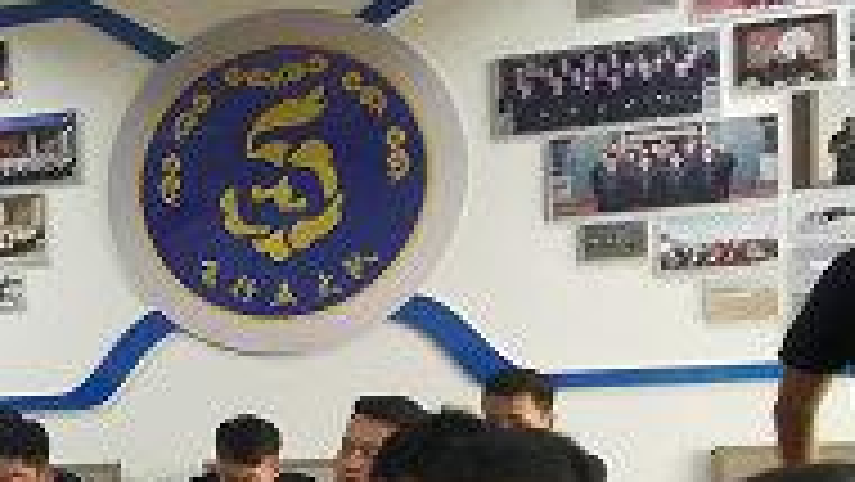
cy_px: 487
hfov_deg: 22.2
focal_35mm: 78
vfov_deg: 15.2
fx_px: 1769
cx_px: -441
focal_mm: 2.26
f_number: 2.2
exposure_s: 1/33.3
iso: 400
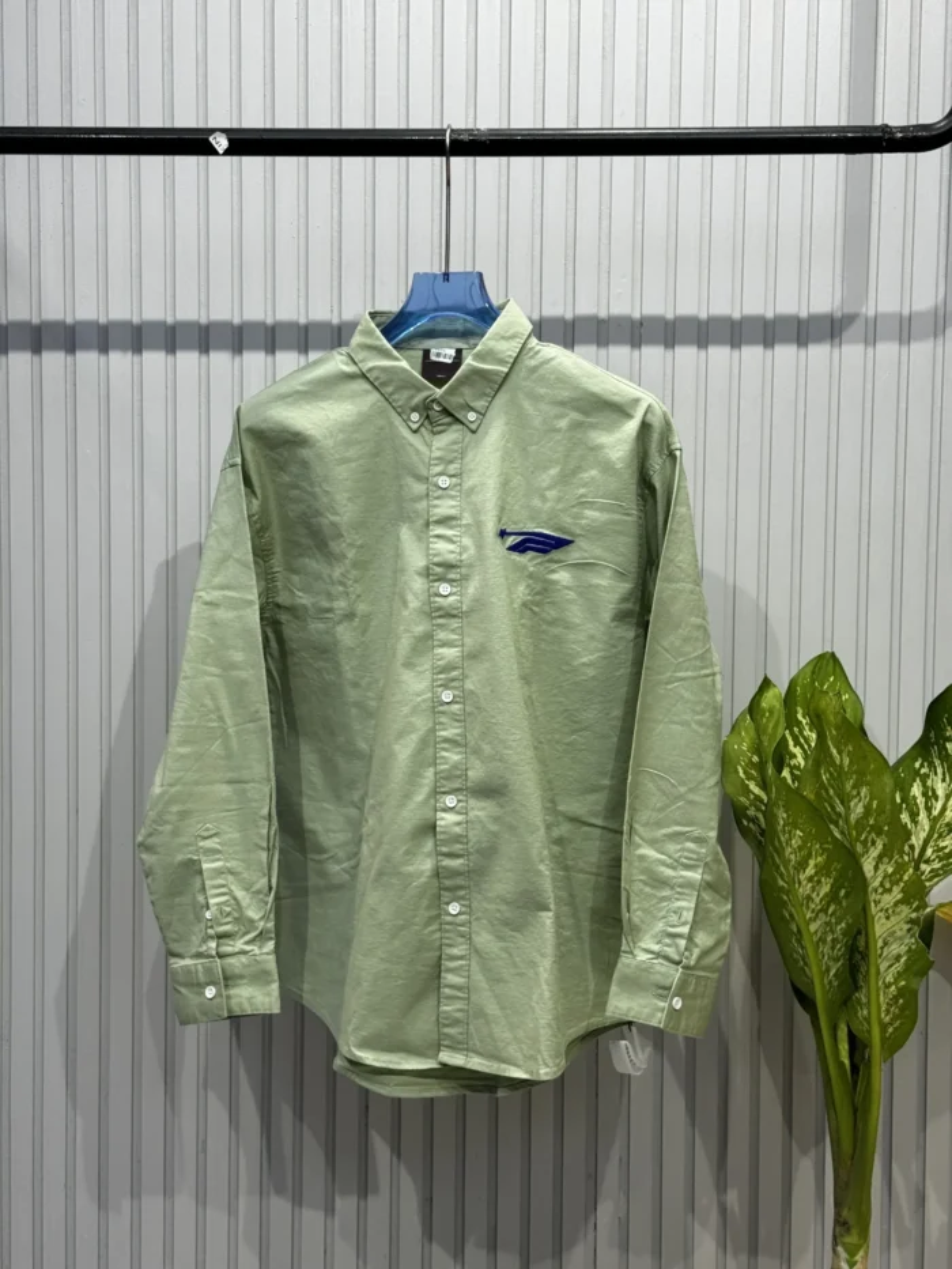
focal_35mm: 48
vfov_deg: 39.7
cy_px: 634
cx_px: 476
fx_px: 1760
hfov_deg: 30.3
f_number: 1.78
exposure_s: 1/190
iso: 50
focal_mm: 6.76
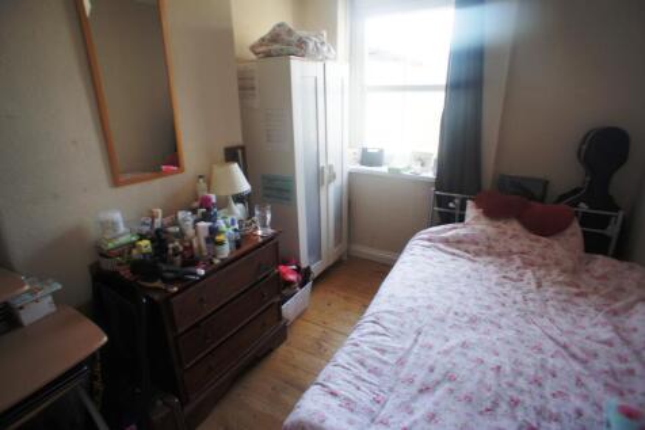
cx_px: 322
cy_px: 215
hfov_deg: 73.8
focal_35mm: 24
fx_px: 430
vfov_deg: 53.1
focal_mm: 16
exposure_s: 1/30
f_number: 2.8
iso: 200
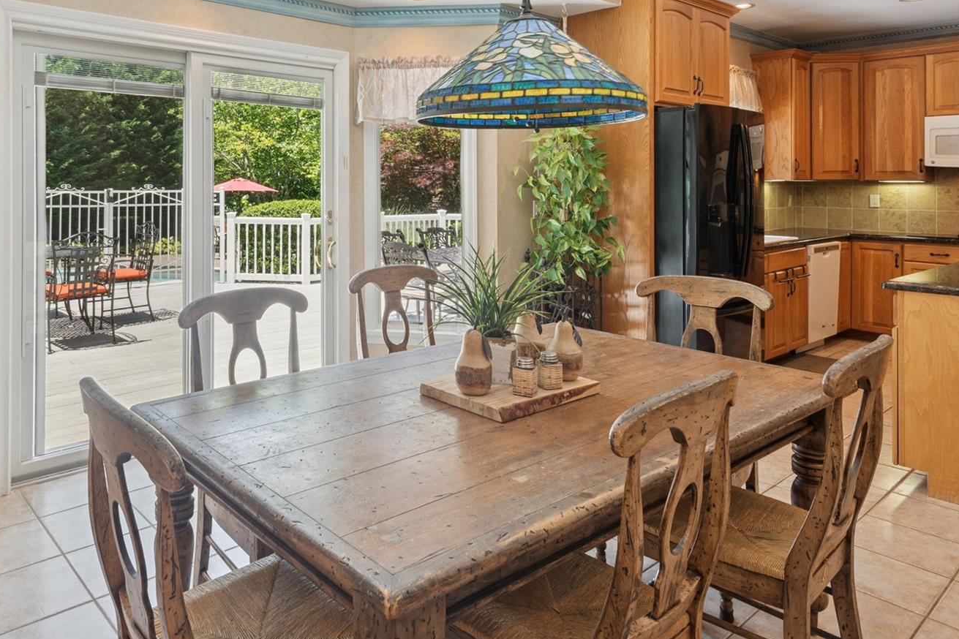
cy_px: 195
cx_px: 343
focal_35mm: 25
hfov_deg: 70.0
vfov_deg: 50.0
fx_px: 666
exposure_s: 1/20
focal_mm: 16
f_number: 9
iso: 200
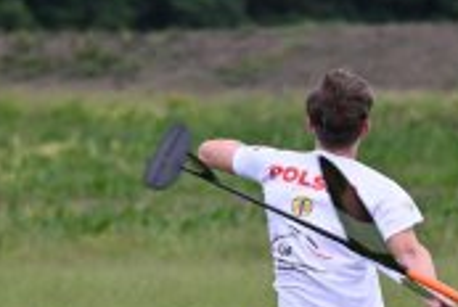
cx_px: 221
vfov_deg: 2.6
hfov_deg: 3.9
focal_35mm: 531
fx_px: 6767
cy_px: 275
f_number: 5.3
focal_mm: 185
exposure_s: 1/1250
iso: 1000
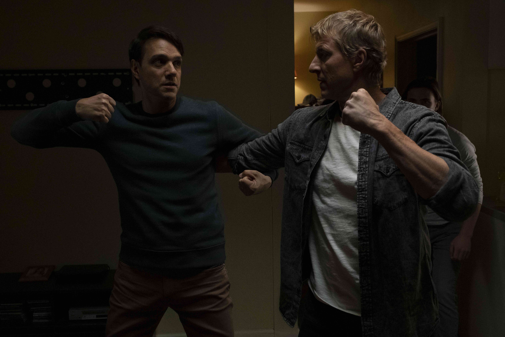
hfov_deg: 49.6
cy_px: 168
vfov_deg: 34.2
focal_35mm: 39
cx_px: 252
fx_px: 547
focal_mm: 25.7
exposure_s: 1/320
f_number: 4
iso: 6400
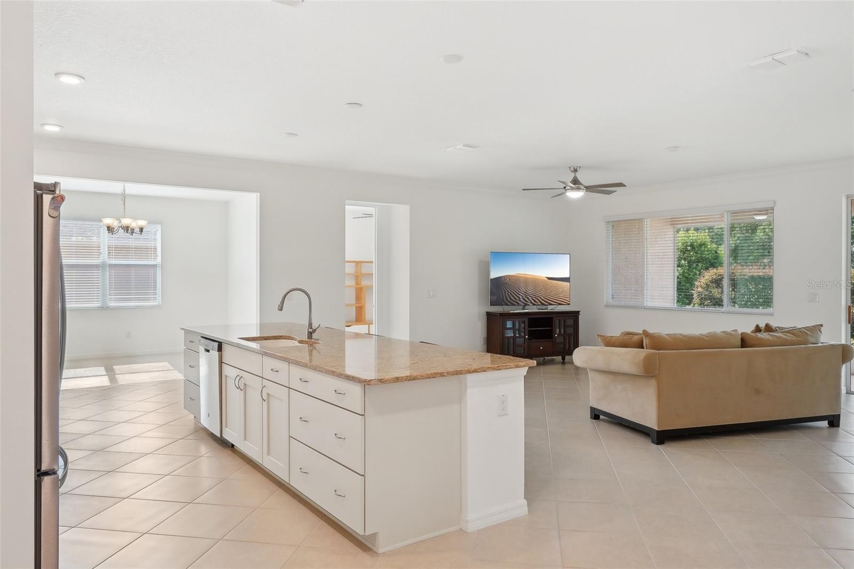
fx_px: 569
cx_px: 427
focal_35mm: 24
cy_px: 284
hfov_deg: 73.8
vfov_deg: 53.1
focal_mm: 16
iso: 400
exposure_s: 1/30
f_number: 8
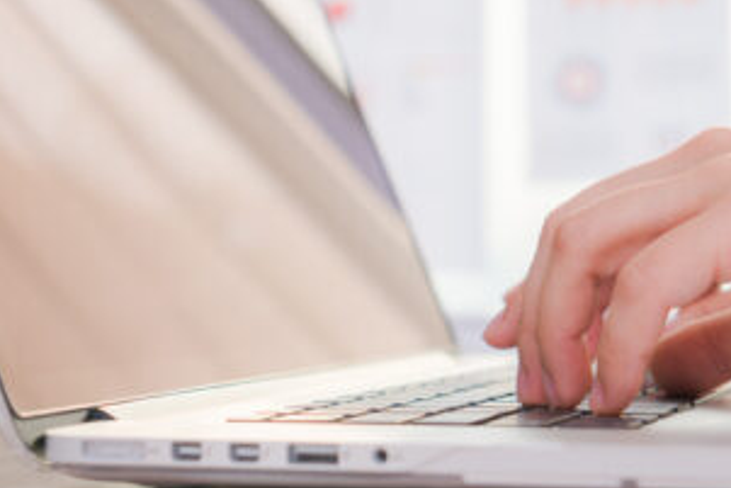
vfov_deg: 14.3
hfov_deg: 21.1
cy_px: 183
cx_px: 512
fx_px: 1950
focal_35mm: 96
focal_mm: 38
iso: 100
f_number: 4
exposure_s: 1/100
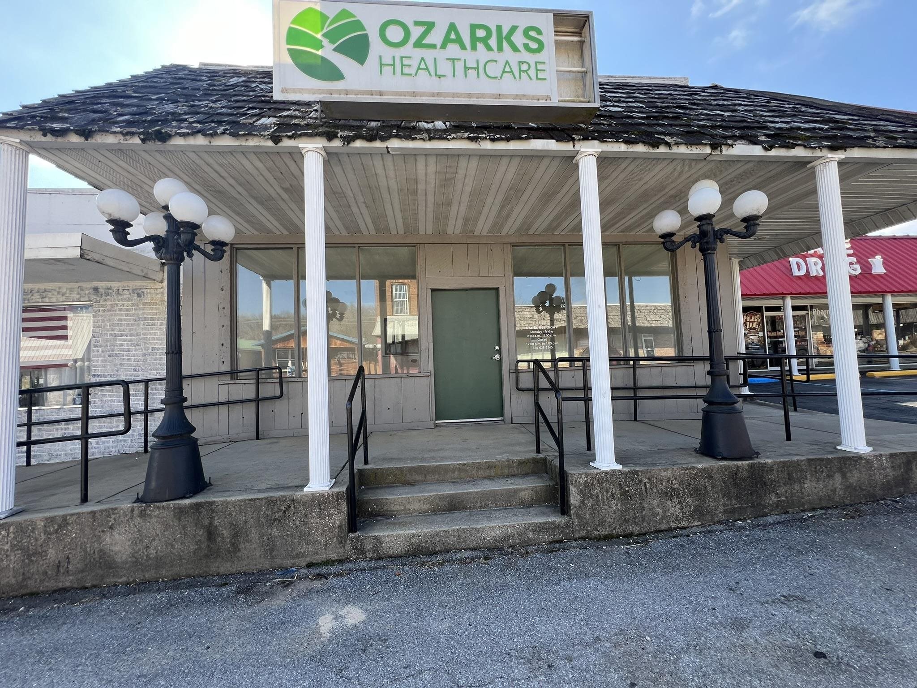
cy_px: 344
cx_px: 458
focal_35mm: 13
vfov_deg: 89.9
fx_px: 344
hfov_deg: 106.2
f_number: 1.8
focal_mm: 1.57
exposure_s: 1/279
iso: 32
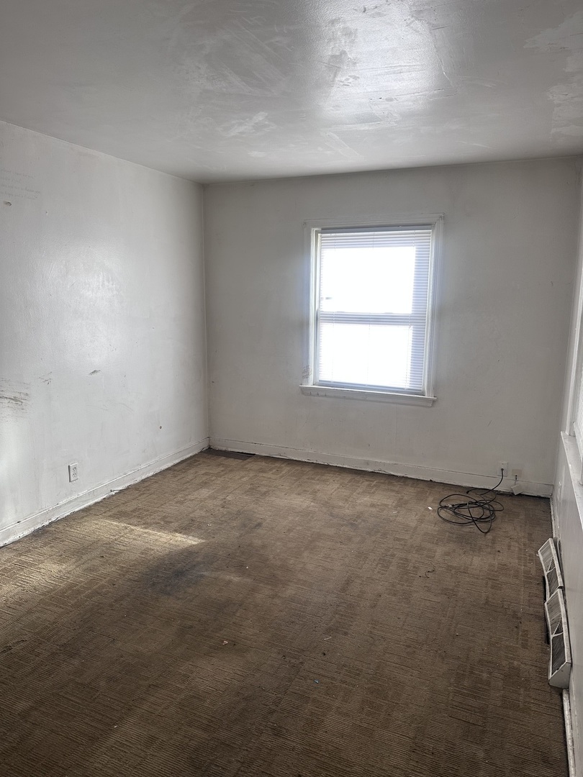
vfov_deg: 71.6
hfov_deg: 56.8
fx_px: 539
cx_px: 292
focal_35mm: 24
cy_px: 388
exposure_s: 1/121
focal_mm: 6.86
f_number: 1.78
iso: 100
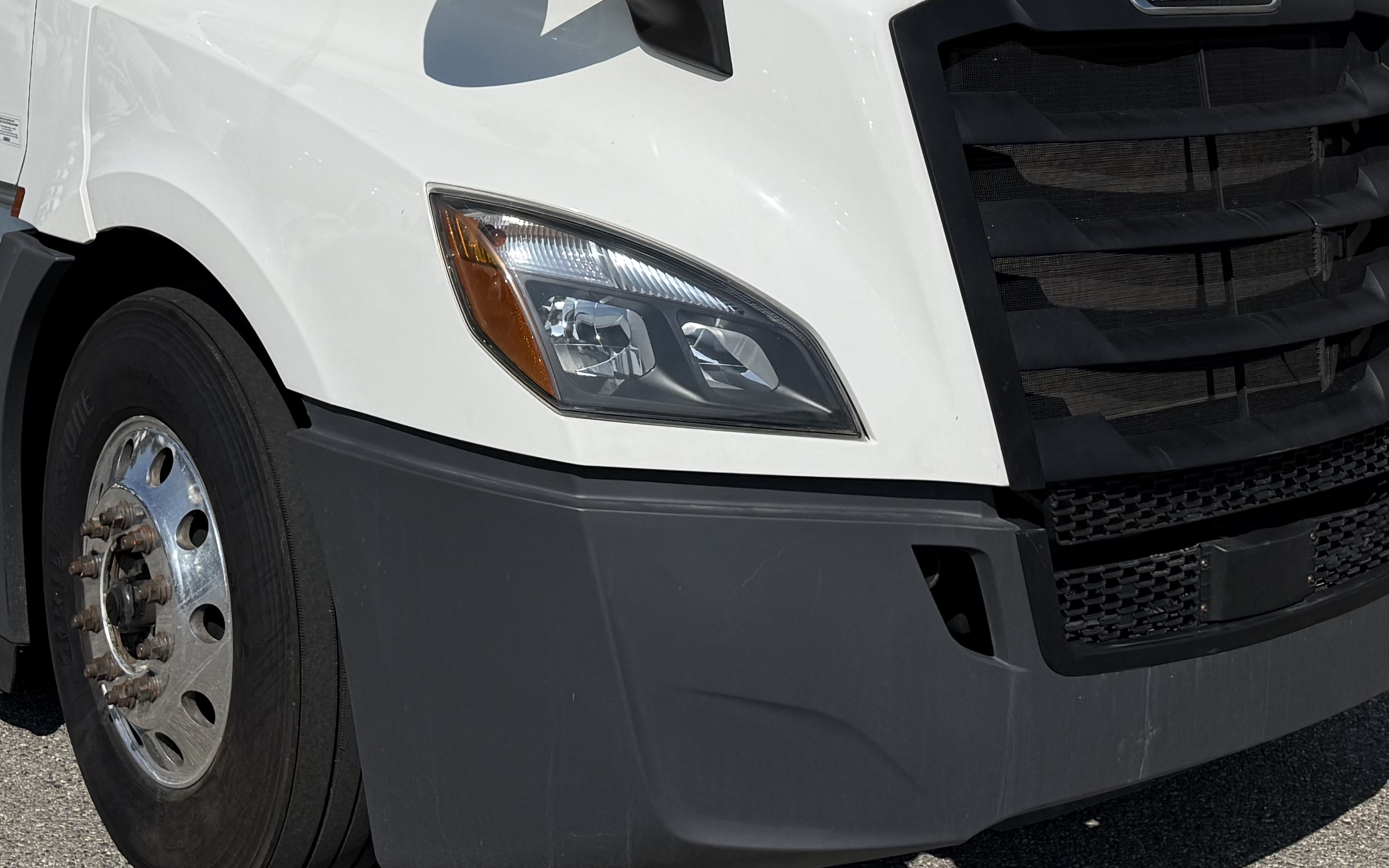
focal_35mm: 58
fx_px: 2196
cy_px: -35
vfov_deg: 21.4
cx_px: 494
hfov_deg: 34.9
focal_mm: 6.76
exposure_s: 1/14286
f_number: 1.78
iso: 80
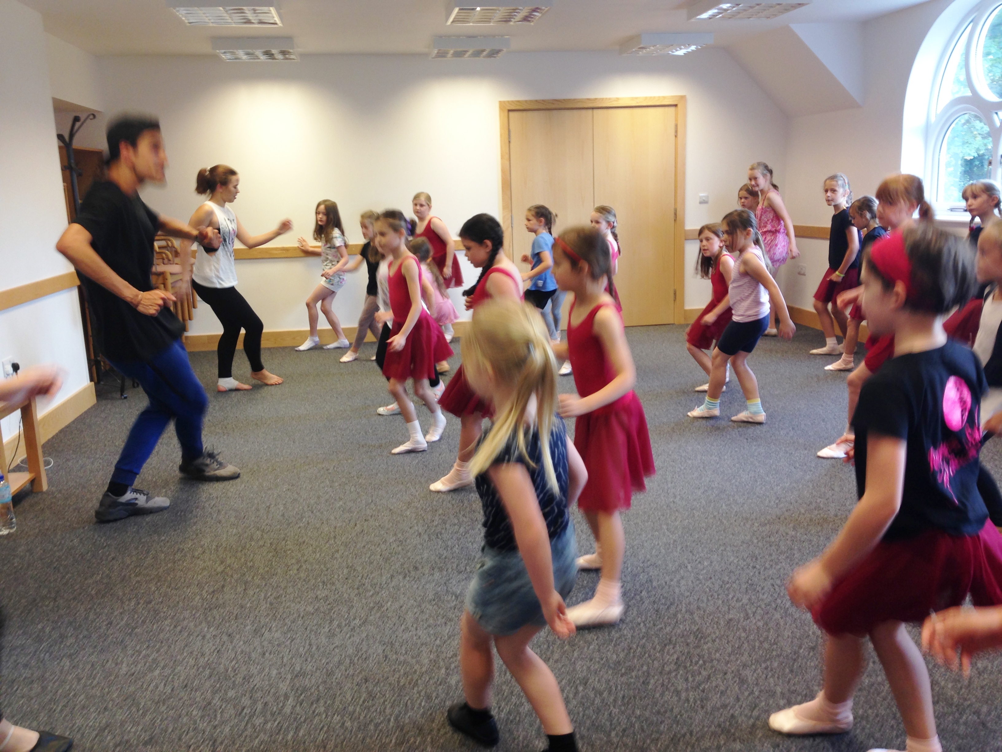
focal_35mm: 33
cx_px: 501
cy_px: 376
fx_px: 955
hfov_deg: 55.4
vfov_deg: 42.9
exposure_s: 1/24
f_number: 2.4
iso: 50
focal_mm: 4.12
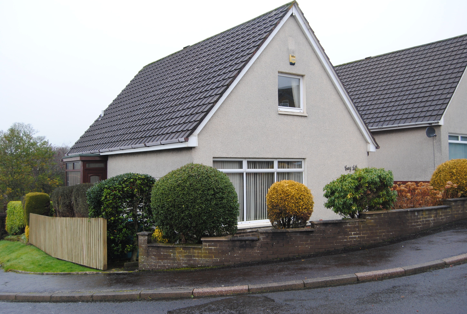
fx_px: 468
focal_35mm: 36
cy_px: 157
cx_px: 234
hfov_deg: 53.0
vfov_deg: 37.0
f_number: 5
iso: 200
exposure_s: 1/100
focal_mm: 24
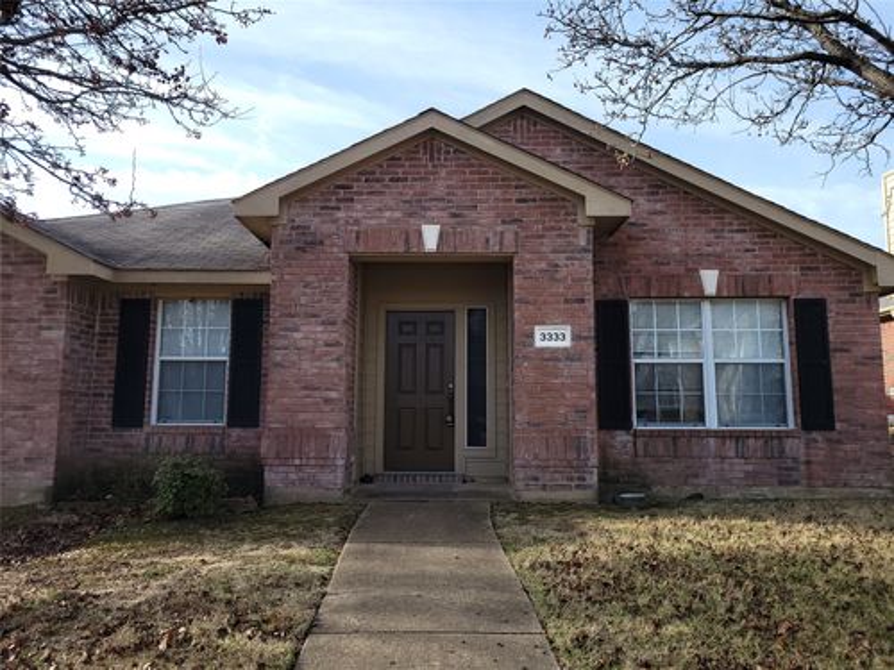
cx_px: 447
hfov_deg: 67.3
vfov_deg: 53.1
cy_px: 335
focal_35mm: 26
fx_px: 671
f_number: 1.8
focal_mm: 5.4
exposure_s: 1/1005
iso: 40
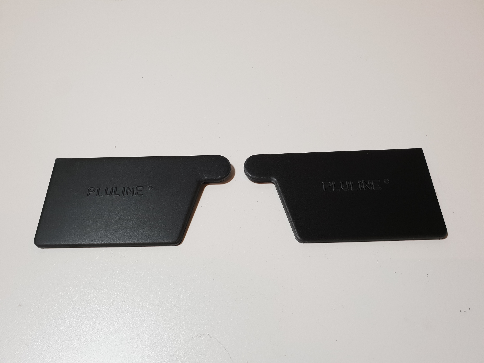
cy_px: 182
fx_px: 364
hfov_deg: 67.3
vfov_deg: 53.1
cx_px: 242
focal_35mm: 26
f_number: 2.4
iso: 100
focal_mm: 4.3
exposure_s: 1/50
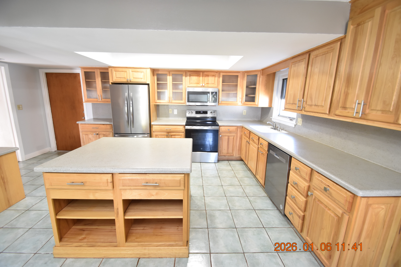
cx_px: 200
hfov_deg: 100.4
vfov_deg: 77.3
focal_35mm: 15
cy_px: 134
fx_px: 167
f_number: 3.5
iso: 800
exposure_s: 1/20
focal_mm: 10
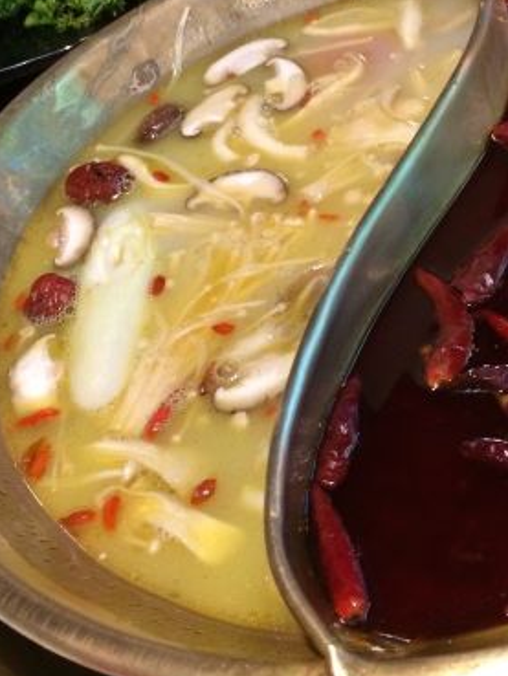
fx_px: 1076
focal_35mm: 55
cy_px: 224
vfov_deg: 34.6
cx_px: 404
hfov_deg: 26.1
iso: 250
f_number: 2.2
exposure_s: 1/25
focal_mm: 4.15
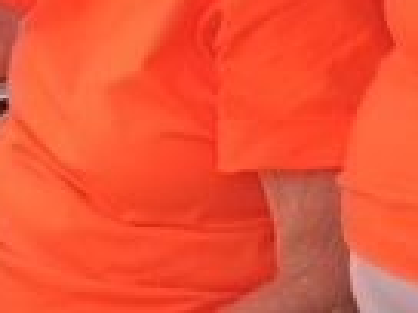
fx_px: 1860
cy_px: -34
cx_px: 430
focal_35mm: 154
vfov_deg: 9.5
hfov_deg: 12.6
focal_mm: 4.15
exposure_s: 1/547
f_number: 2.2
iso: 32
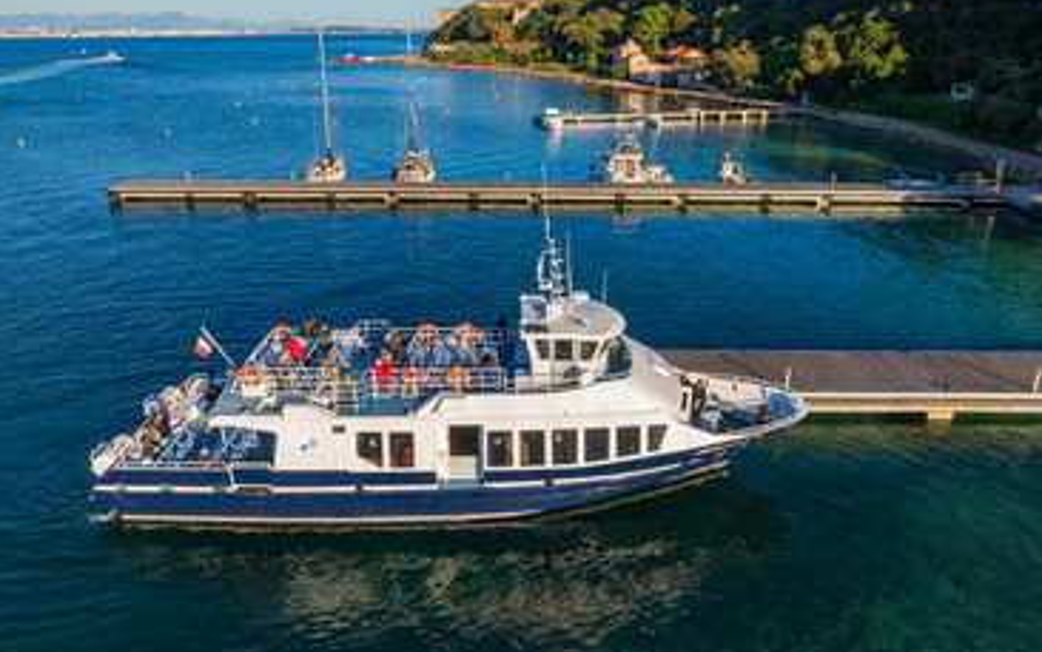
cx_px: 527
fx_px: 739
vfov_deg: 47.5
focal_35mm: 26
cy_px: 273
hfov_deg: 70.4
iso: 100
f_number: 10
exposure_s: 1/160
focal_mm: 12.3
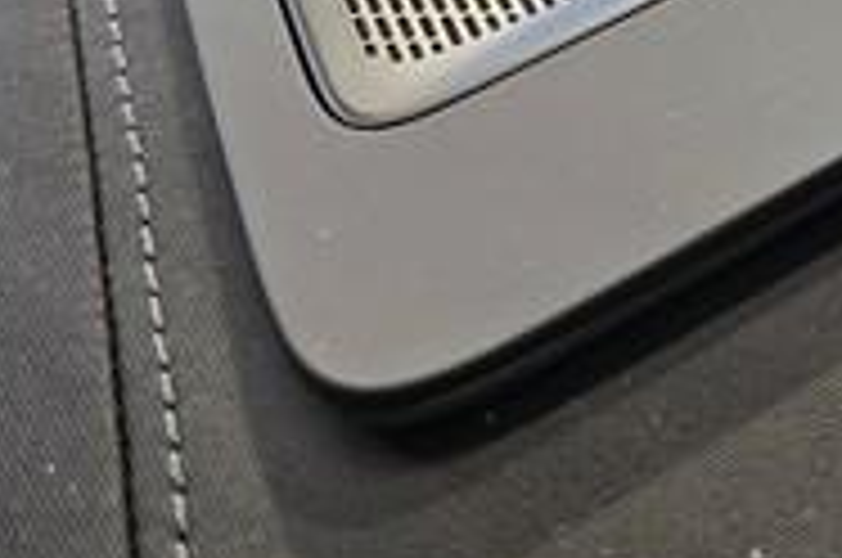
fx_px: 1915
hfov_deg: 23.9
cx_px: 810
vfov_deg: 15.5
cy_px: -243
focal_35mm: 82
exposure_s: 1/100
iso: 40
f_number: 1.7
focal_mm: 6.3
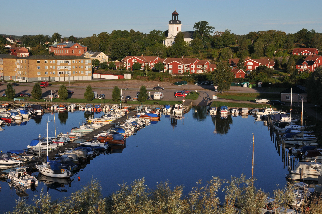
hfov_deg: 35.1
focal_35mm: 57
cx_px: 161
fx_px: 509
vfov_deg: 23.7
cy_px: 107
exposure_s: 1/500
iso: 400
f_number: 11
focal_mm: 38
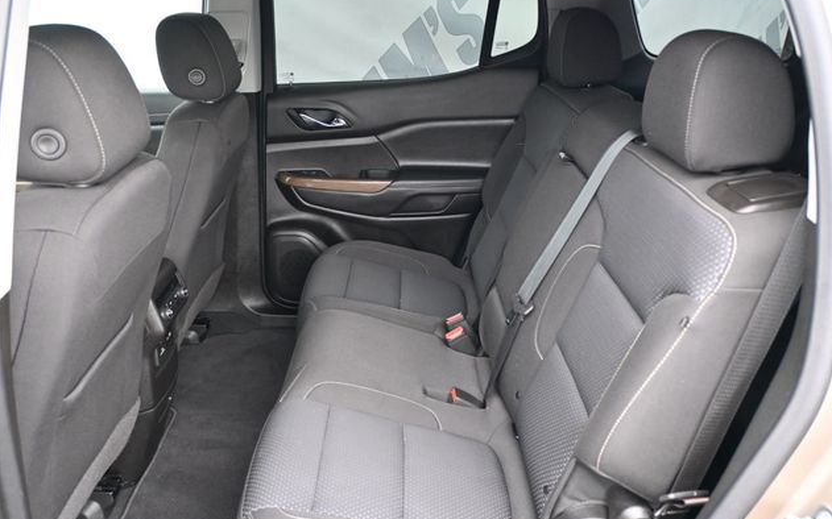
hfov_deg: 61.2
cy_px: 271
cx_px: 421
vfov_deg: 40.6
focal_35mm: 31
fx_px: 703
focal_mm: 20
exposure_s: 1/125
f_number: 3.8
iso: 1000
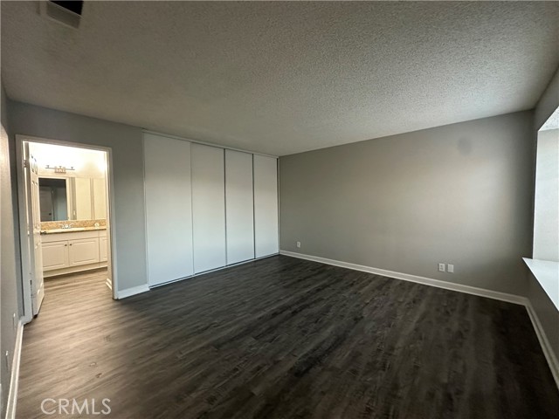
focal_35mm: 14
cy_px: 210
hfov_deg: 102.1
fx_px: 226
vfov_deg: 85.7
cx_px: 280
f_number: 2.2
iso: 640
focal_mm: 2.22
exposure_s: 1/60
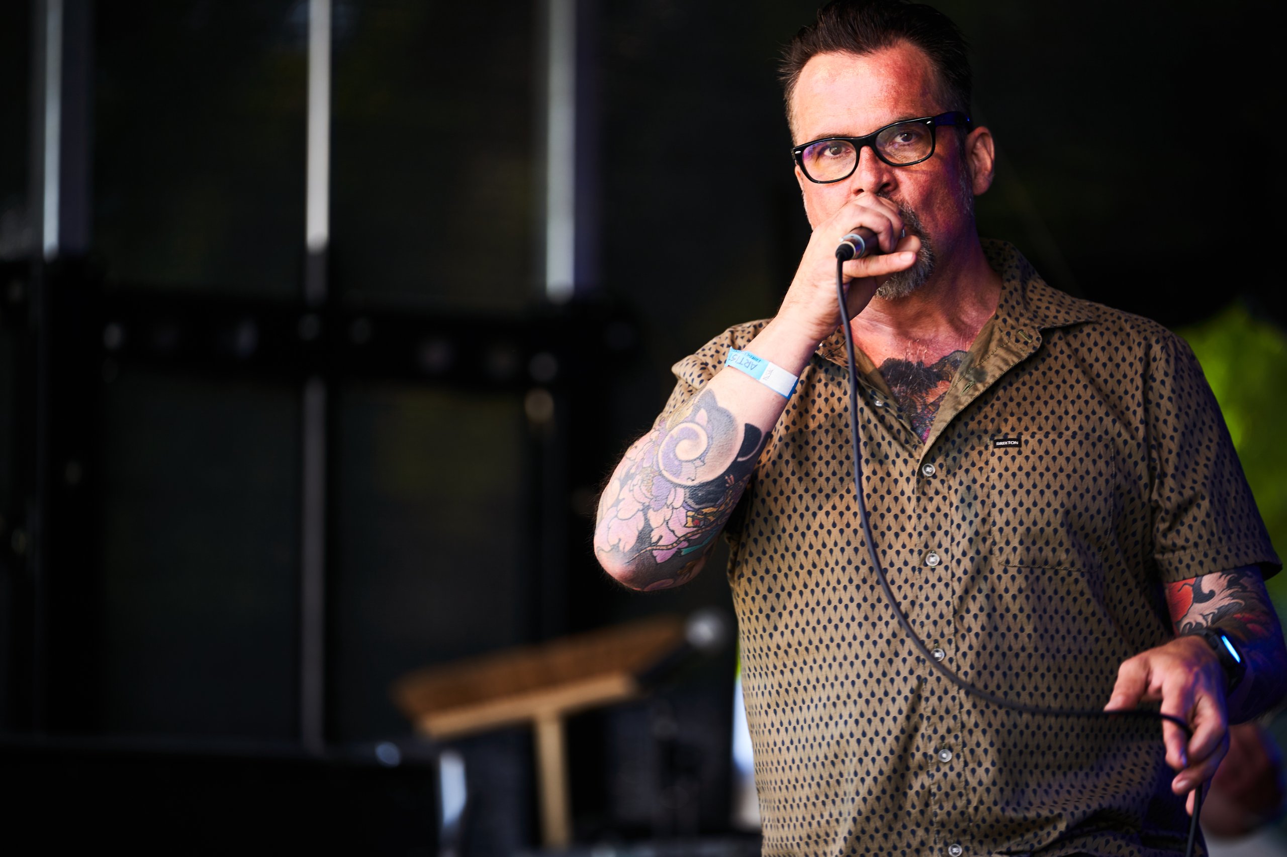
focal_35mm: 181
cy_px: 428
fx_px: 6469
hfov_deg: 11.4
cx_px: 644
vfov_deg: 7.6
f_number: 2.8
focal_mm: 181
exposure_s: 1/250
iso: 125
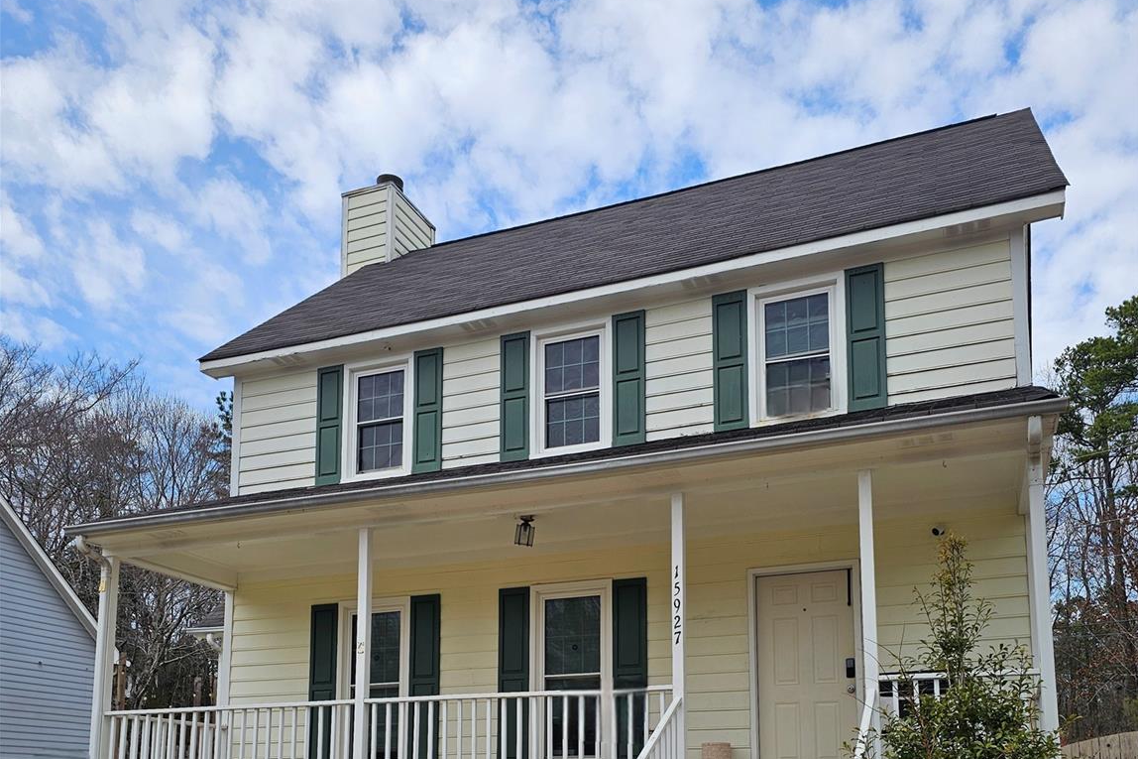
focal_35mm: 32
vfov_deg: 38.3
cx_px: 570
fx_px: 1011
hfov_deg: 58.7
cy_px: 684
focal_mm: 6.3
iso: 10
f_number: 1.7
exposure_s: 1/455
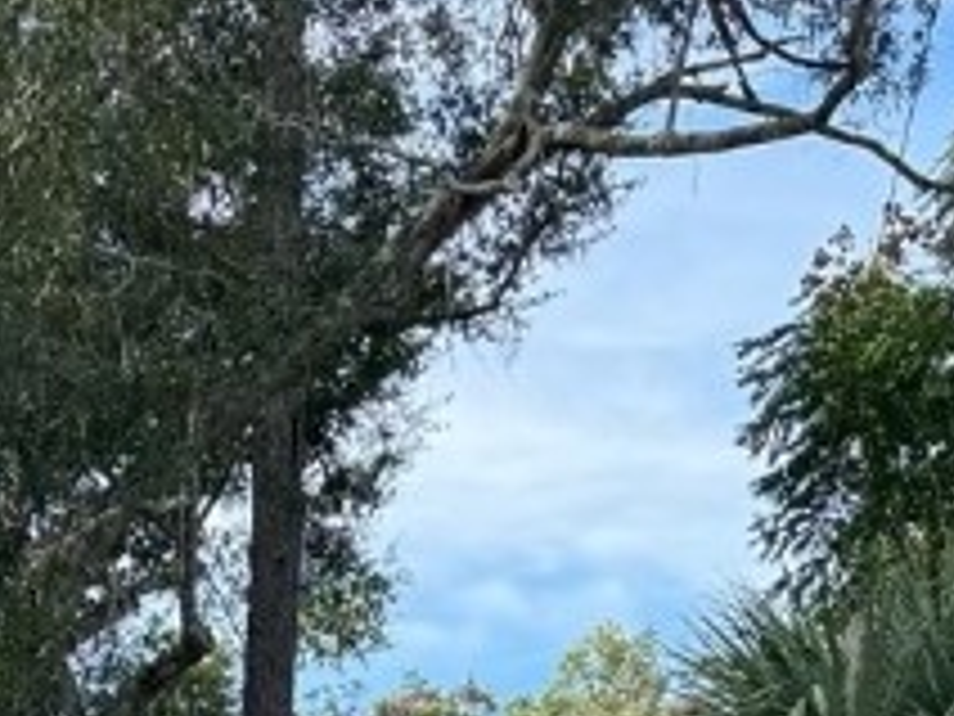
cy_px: 1545
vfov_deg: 11.3
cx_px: -81
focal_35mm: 116
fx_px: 3197
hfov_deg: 16.5
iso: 80
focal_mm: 6.86
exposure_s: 1/685
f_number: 1.78
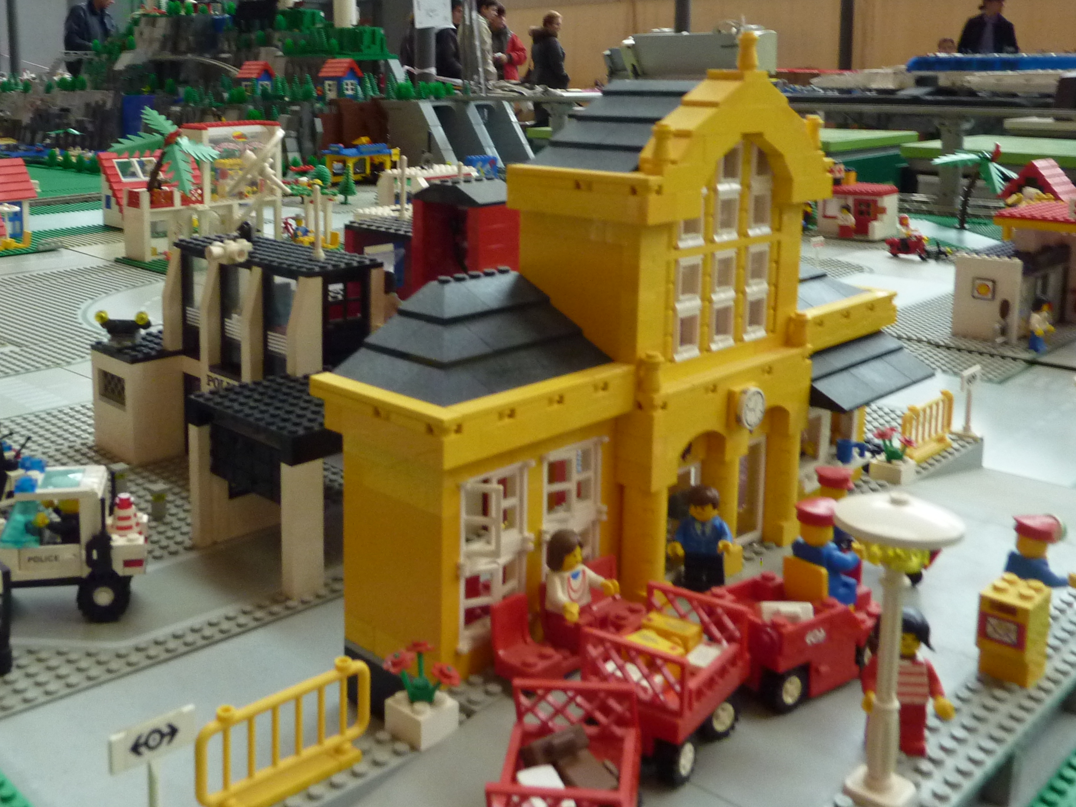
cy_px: 245
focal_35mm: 35
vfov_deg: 40.0
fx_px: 1088
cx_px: 395
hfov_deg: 52.0
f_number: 3.3
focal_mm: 4.1
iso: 320
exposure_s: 1/60
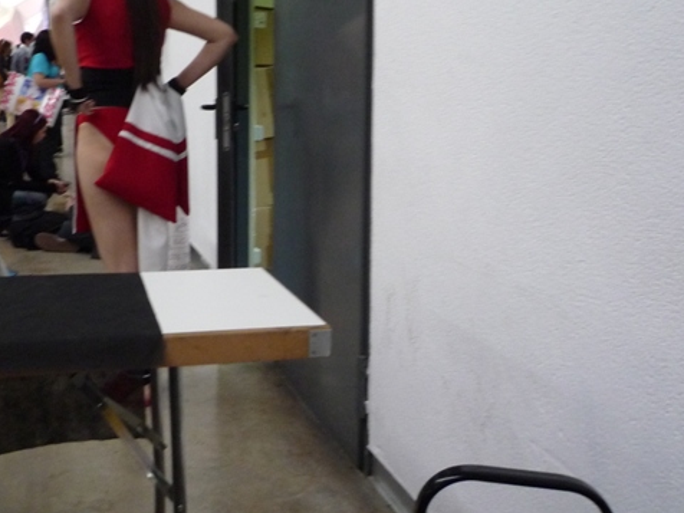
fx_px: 830
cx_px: 181
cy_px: 167
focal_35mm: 42
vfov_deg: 34.0
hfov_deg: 43.5
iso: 320
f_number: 2.8
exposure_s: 1/30
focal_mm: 4.4
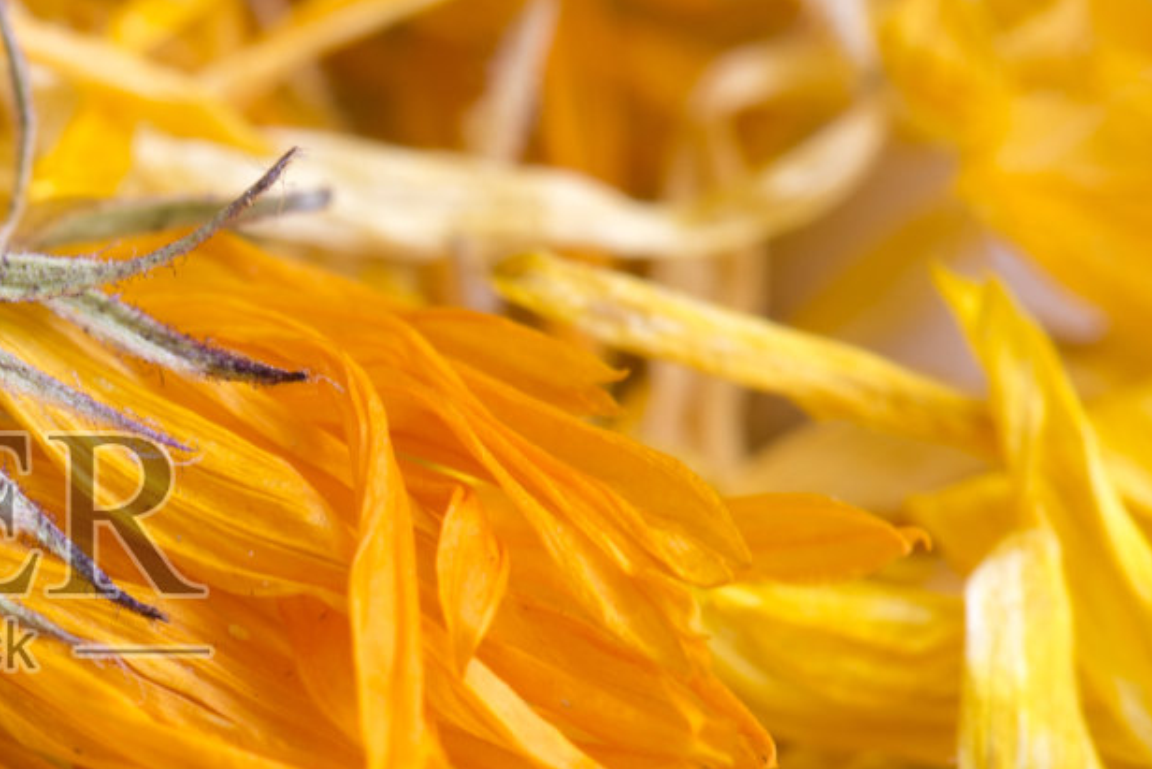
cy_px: 560
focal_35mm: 409
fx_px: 13100
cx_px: -101
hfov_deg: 5.0
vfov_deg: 3.4
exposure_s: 1/3
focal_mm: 105
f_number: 20
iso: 100
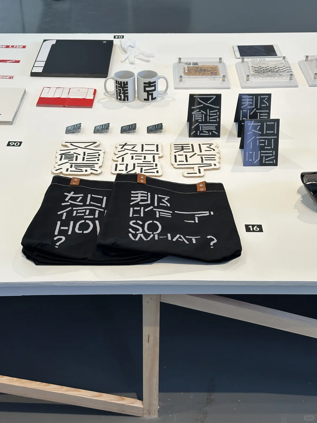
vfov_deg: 39.7
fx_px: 586
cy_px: 212
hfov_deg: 30.3
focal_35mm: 48
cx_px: 158
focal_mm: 6.86
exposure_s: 1/121
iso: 80
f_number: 1.78
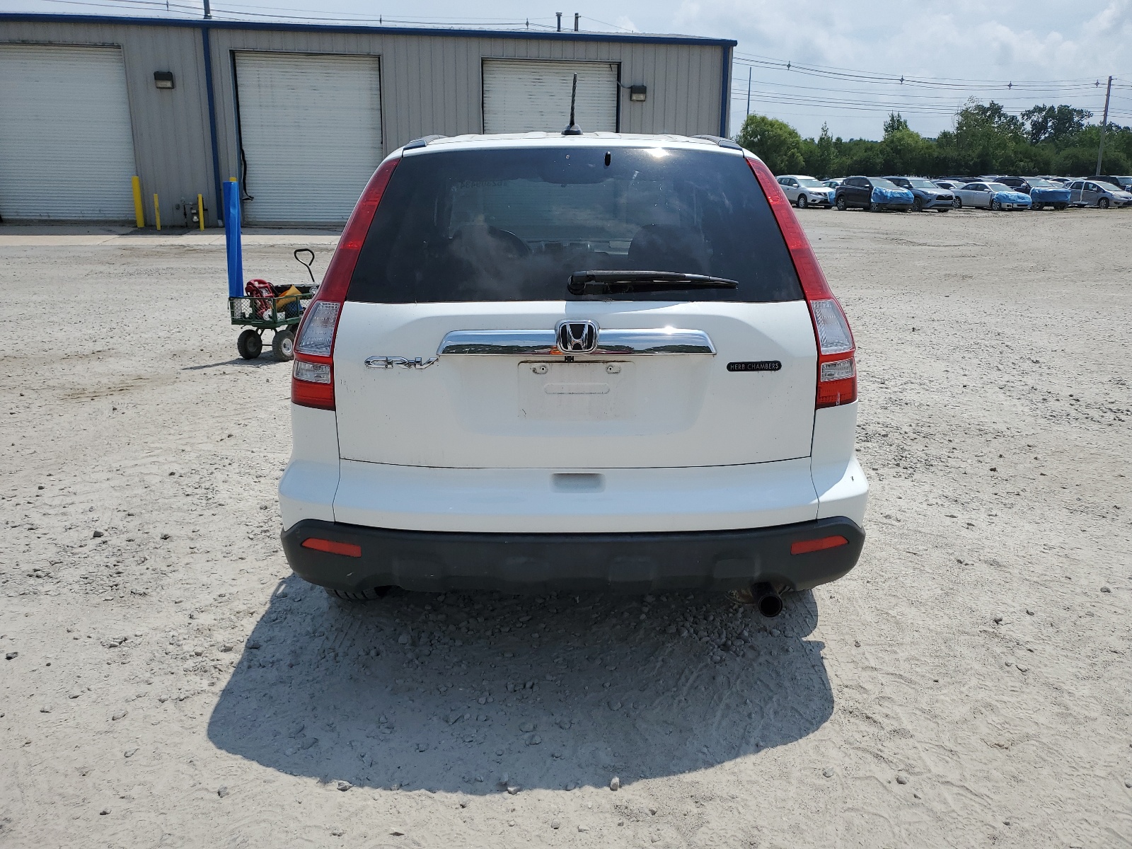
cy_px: 424
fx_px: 850
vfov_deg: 53.1
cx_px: 566
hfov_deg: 67.3
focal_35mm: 26
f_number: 1.5
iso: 50
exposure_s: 1/10000
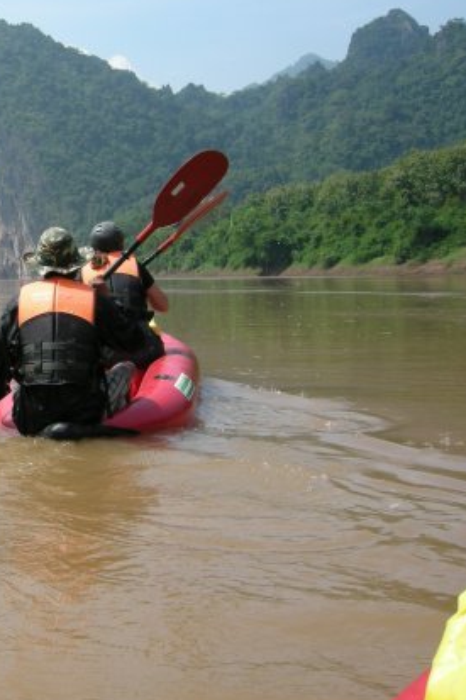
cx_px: -49
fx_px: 1127
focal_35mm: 58
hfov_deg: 22.1
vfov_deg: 34.5
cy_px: 329
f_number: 5.4
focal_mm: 7.5
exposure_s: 1/270
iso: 64
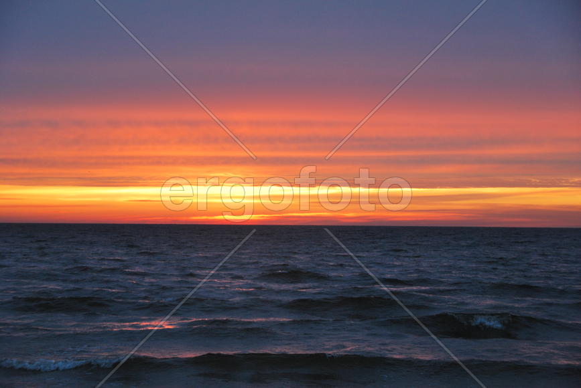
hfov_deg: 20.9
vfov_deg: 14.1
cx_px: 290
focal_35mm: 98
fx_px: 1575
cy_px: 194
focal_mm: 65
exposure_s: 1/50
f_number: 5.3
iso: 400
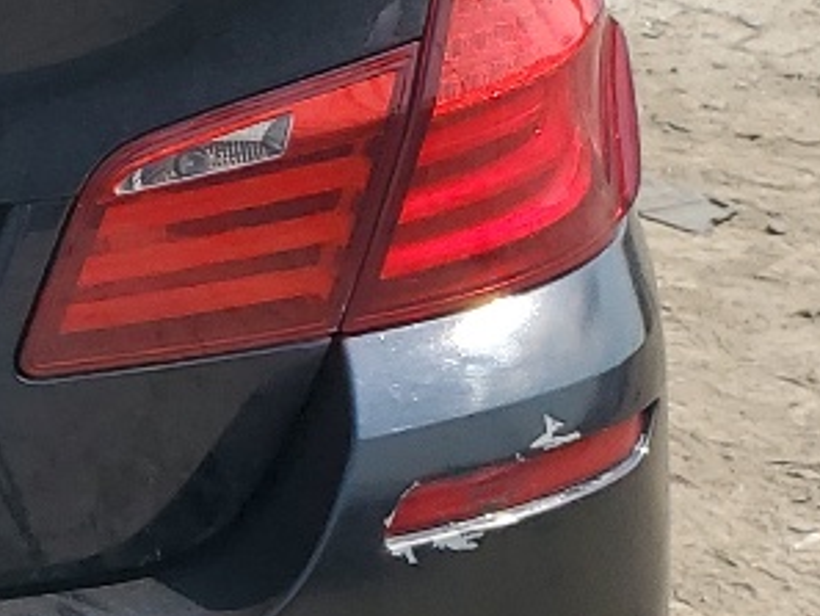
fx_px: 3318
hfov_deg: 12.5
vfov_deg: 10.6
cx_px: -784
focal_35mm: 140
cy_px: 105
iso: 50
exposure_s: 1/3333
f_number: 1.5
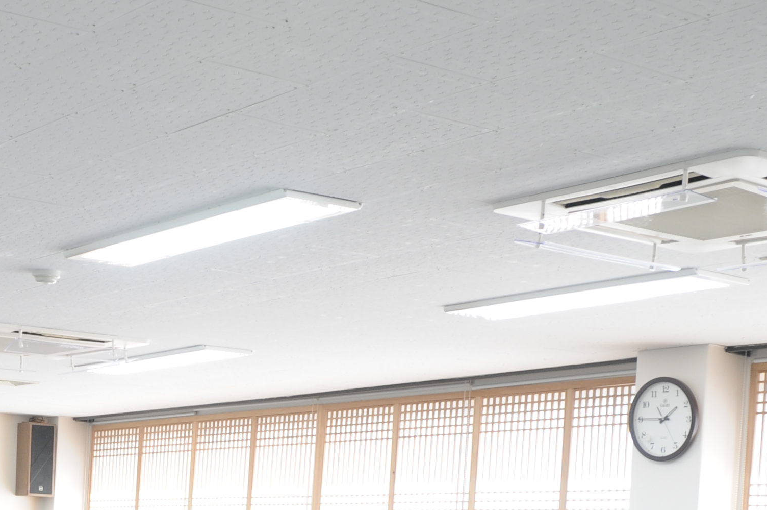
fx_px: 1639
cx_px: 22
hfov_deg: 25.2
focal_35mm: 77
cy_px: 694
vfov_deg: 16.5
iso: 200
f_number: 3.5
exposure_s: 1/20
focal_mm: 18
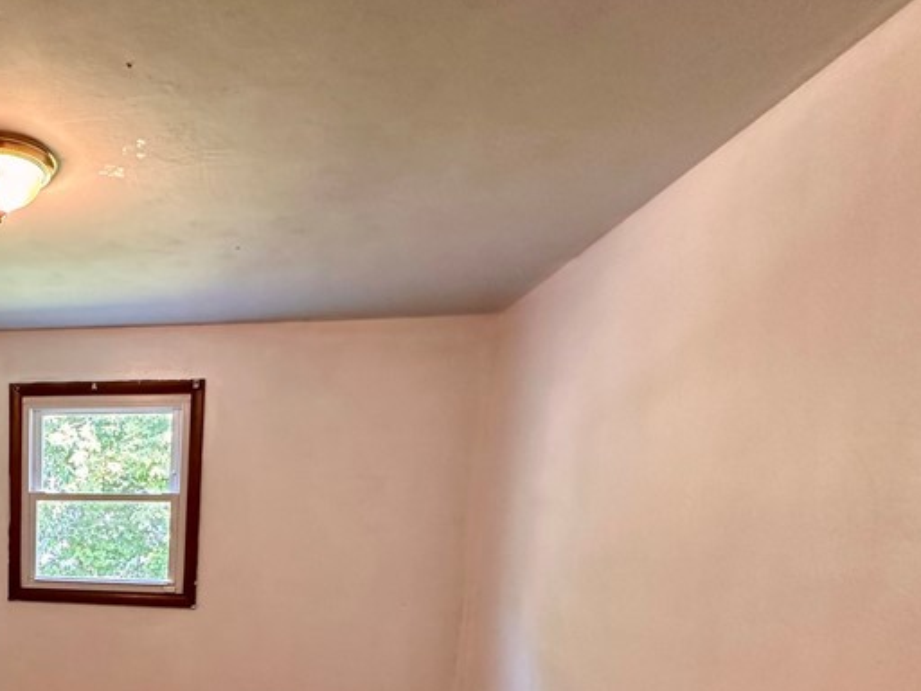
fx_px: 745
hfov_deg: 53.9
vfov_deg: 45.0
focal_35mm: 28
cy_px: 626
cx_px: 65
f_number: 2.2
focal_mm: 2.22
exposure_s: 1/60
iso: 250
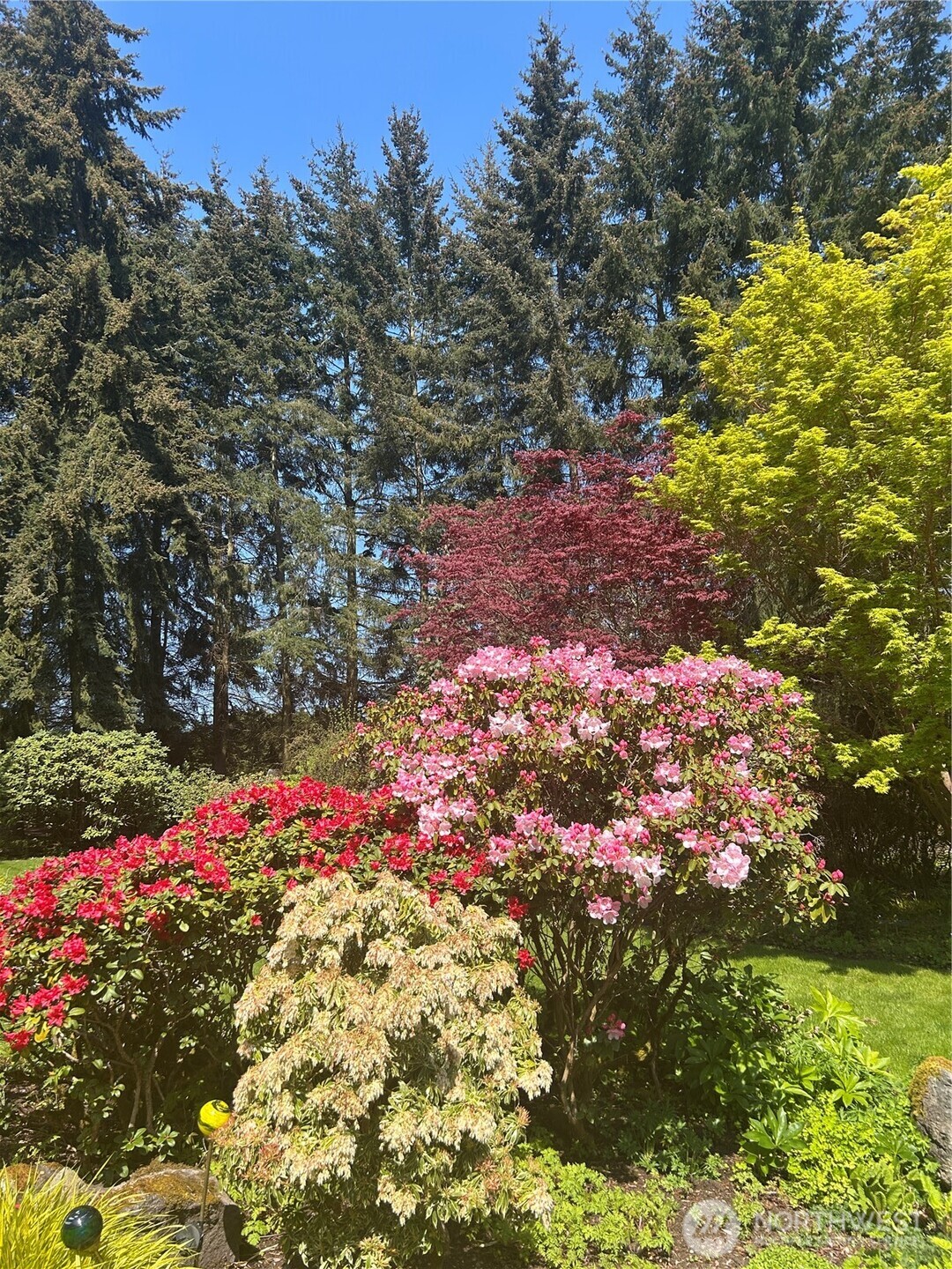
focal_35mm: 26
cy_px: 634
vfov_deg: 67.3
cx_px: 476
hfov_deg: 53.1
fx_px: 953
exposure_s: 1/1869
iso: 50
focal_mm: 5.7
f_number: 1.5
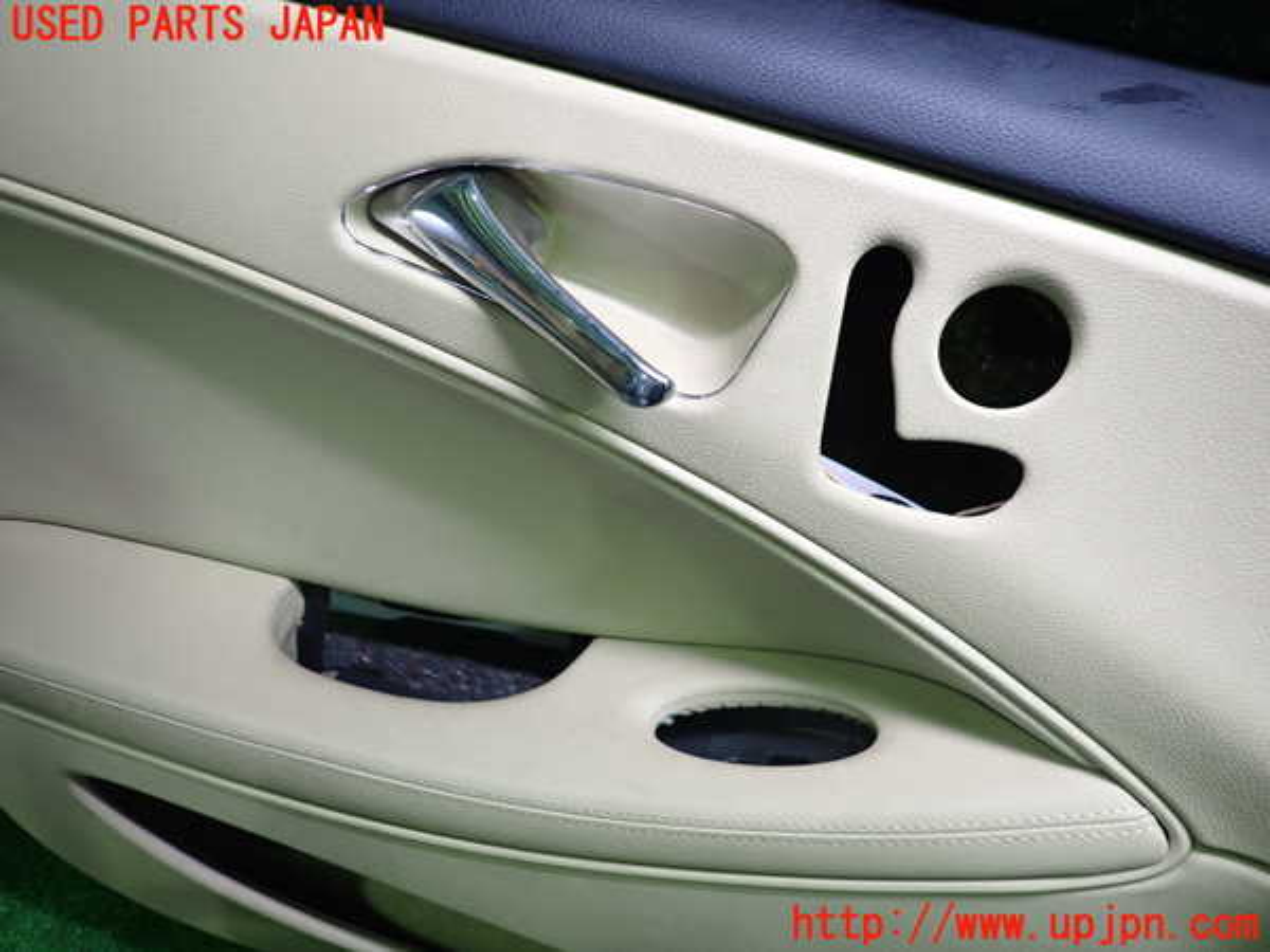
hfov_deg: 69.4
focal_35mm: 25
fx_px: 917
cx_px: 635
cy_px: 476
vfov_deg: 54.9
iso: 200
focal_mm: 4.5
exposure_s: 1/30
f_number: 2
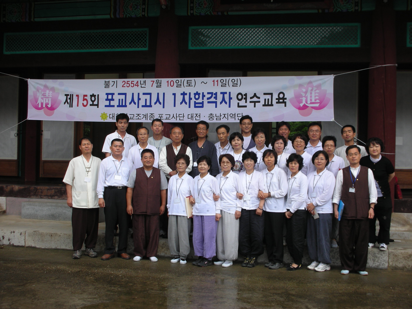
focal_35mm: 46
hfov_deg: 41.2
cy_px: 154
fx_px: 547
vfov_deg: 31.5
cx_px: 206
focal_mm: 7.7
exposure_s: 1/44.7
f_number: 3.5
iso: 50
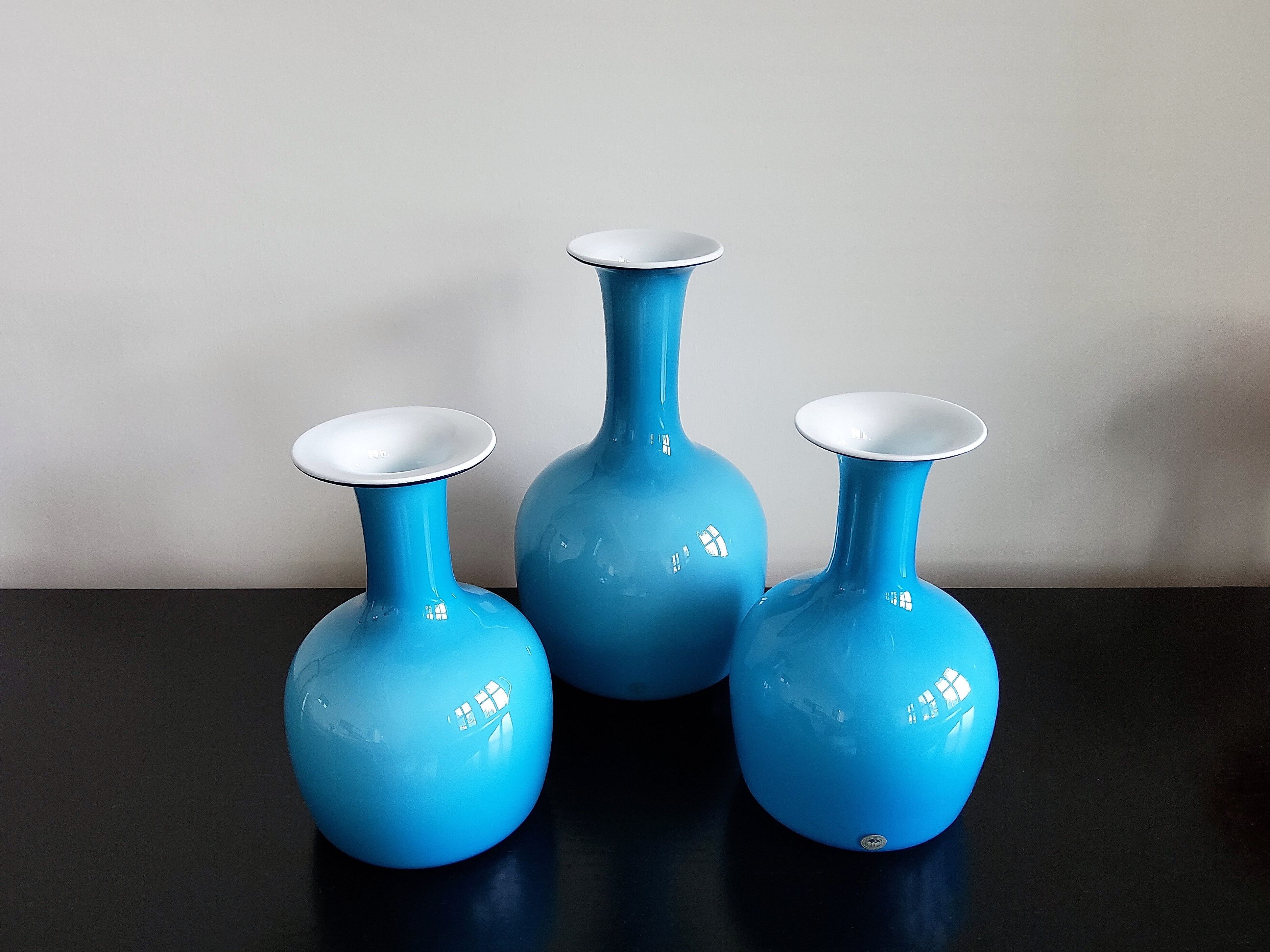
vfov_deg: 53.1
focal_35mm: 26
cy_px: 476
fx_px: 954
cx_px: 635
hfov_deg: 67.3
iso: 250
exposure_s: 1/50
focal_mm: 3.08
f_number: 2
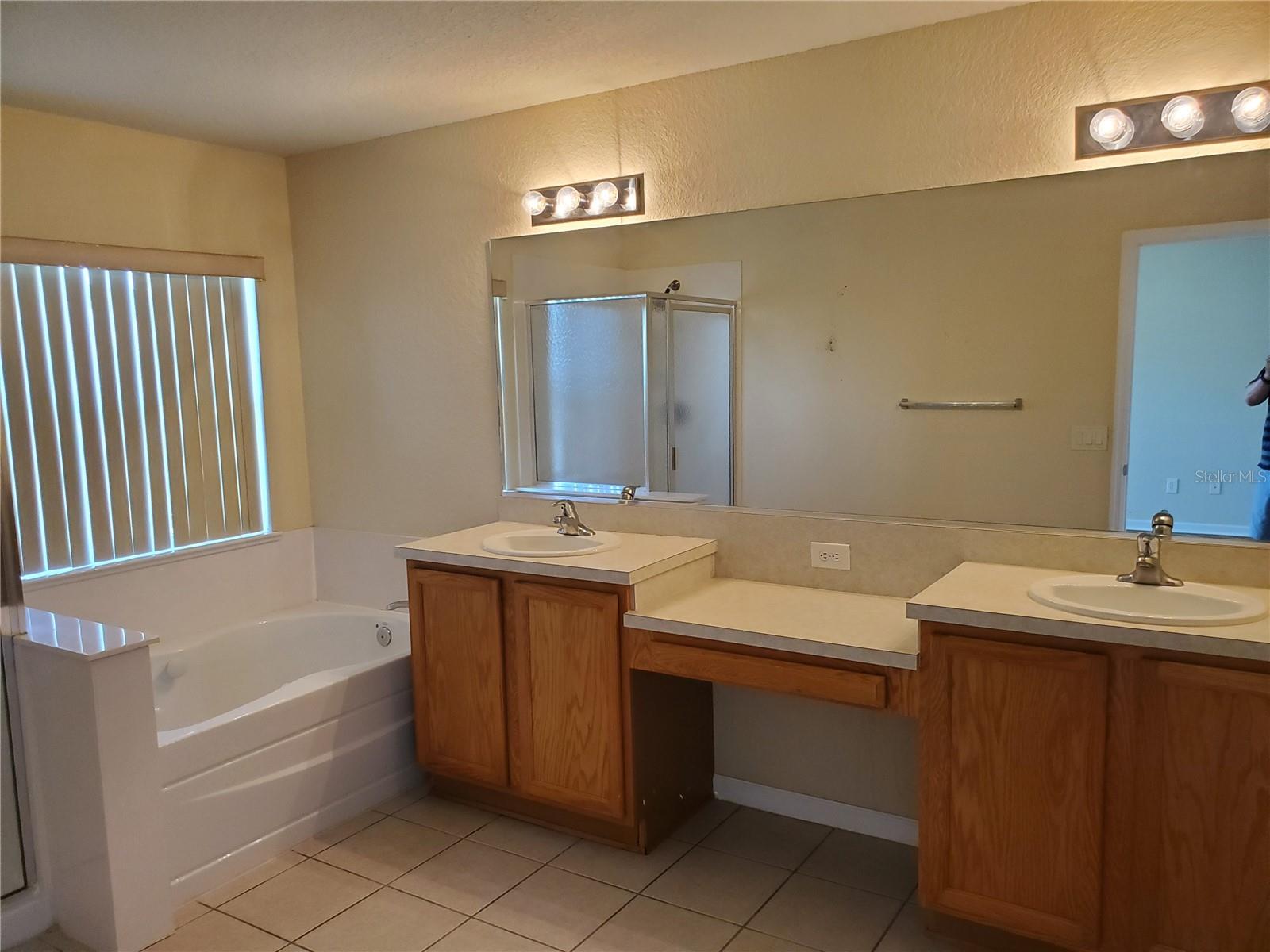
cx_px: 635
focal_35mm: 26
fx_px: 954
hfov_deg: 67.3
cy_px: 476
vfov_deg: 53.1
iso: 320
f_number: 2.4
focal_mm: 4.3
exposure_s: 1/120
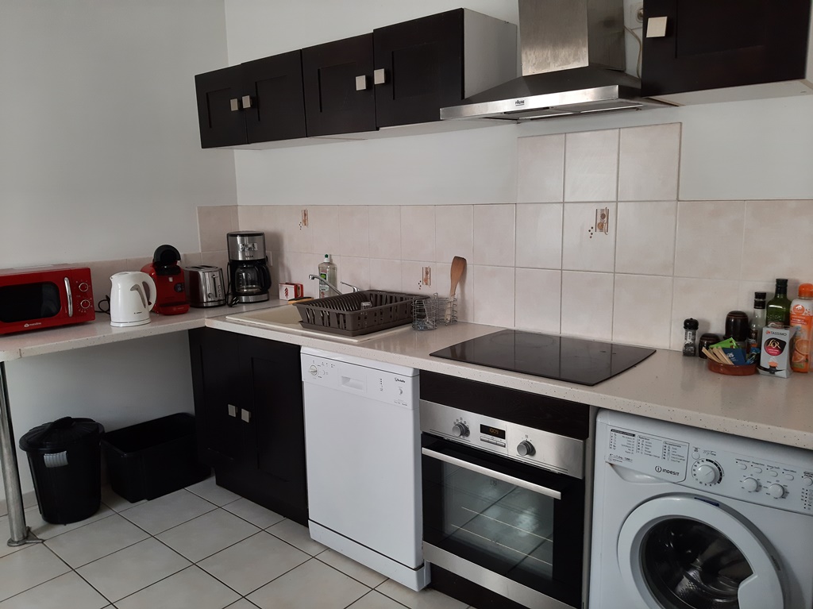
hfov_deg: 67.3
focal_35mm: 26
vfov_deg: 53.0
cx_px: 406
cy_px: 304
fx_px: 610
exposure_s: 1/50
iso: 80
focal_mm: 3.93
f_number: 1.7
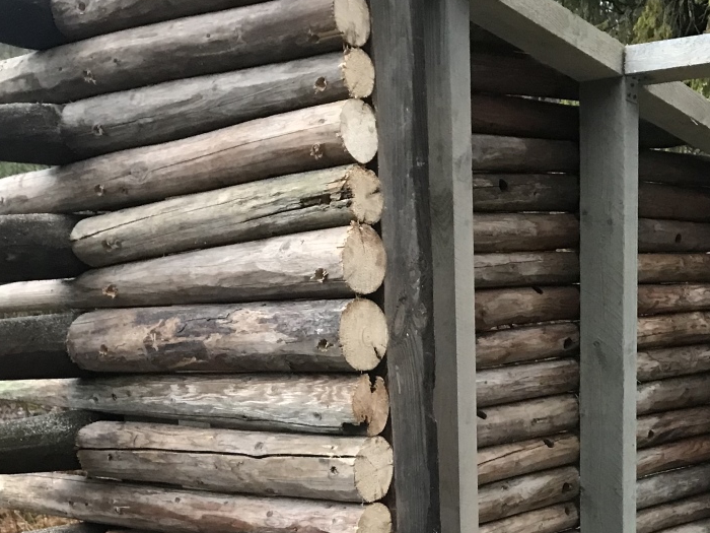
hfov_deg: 30.1
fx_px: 1313
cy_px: 523
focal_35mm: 64
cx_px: 460
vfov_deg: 22.1
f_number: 1.8
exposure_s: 1/17
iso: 100
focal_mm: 3.99
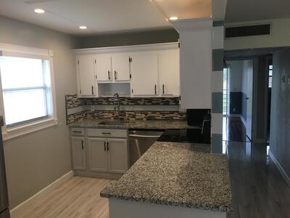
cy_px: 109
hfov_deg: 61.7
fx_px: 243
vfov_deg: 48.2
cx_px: 145
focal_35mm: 29
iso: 32
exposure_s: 1/30
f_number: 2.2
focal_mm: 4.15
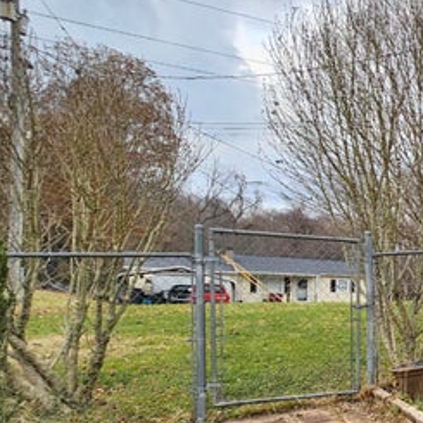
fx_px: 553
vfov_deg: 40.9
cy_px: 307
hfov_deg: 25.4
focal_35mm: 40
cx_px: 693
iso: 50
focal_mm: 2.2
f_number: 2.2
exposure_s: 1/182
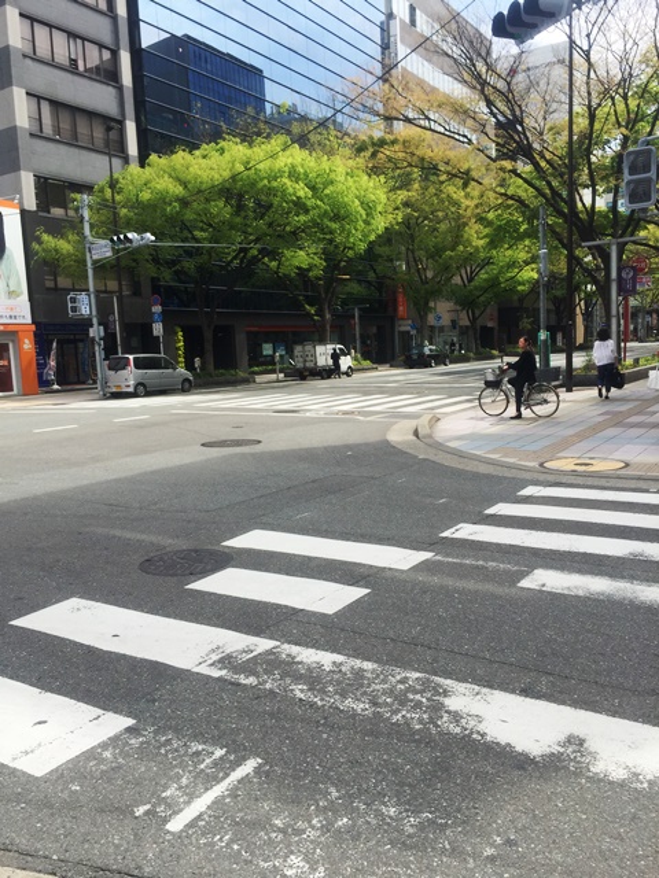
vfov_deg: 61.7
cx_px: 330
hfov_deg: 48.2
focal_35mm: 29
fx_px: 736
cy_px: 439
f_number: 2.2
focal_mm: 4.15
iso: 32
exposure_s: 1/1799
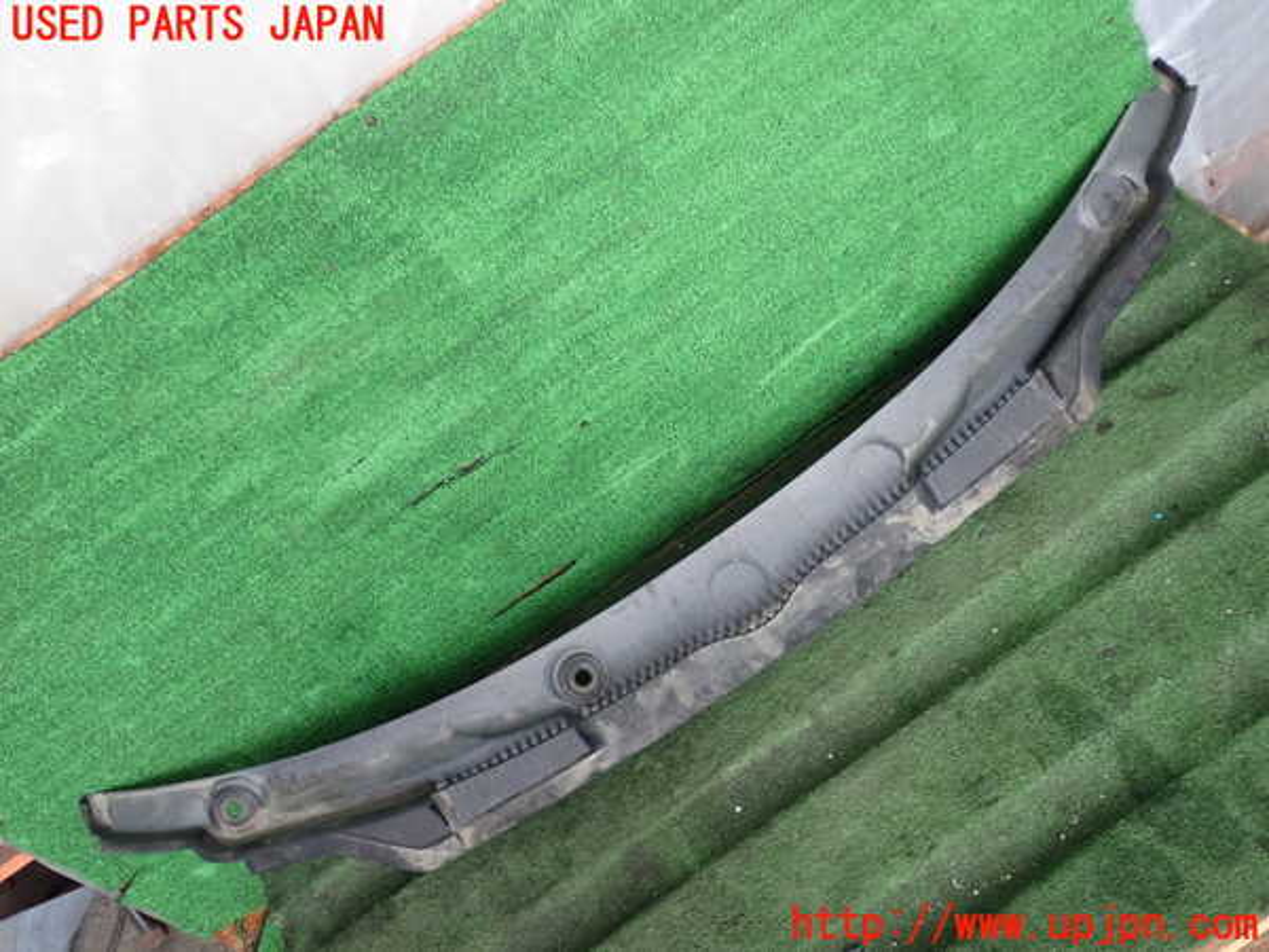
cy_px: 476
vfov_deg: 44.2
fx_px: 1173
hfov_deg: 56.8
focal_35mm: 32
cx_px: 634
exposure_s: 1/125
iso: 500
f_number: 2.4
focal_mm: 5.79
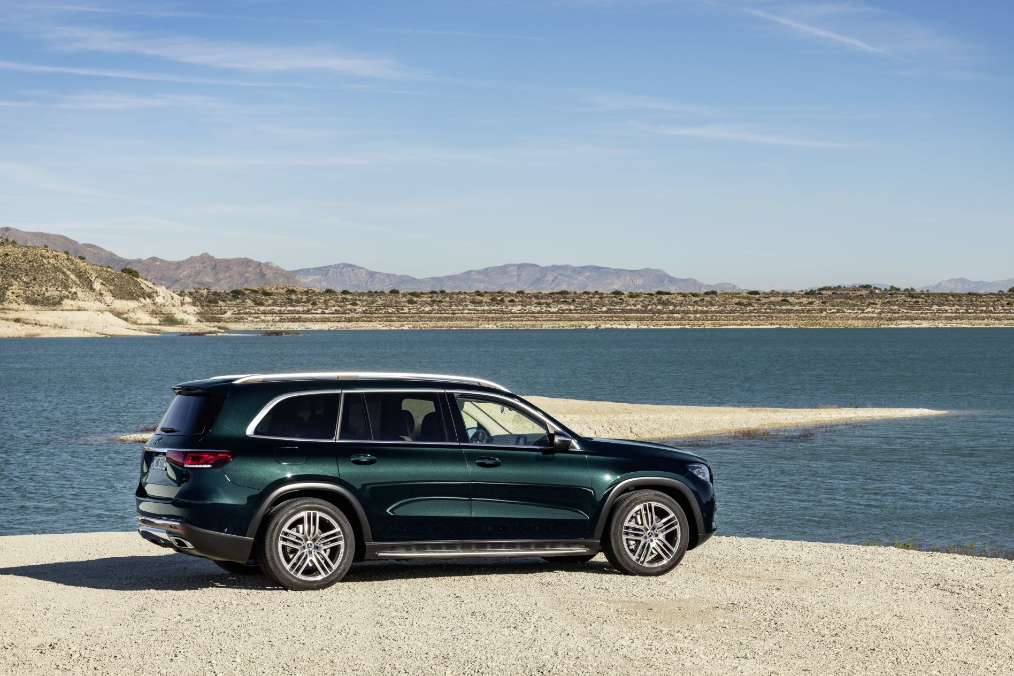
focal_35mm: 79
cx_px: 501
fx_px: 2225
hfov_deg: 25.7
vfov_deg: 17.3
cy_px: 339
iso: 100
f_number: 11
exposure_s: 1/200
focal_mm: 78
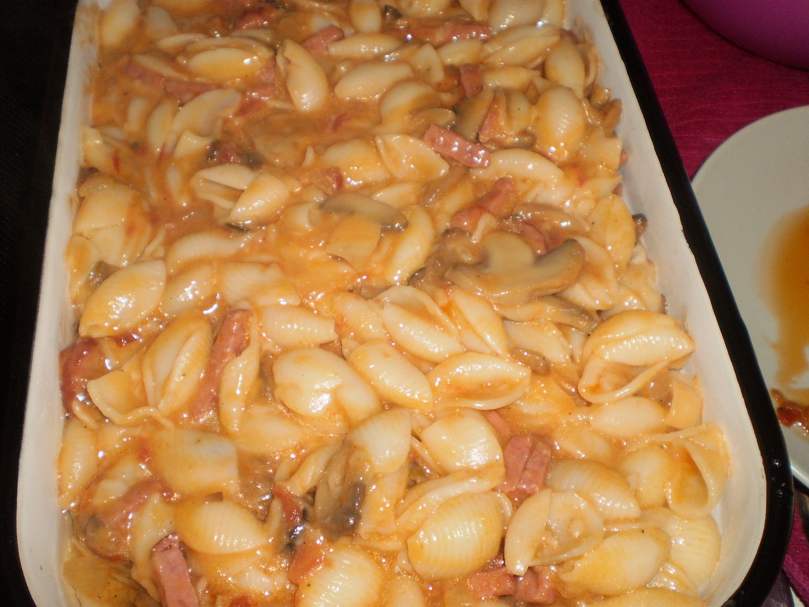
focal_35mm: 36
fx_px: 841
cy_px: 304
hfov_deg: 51.4
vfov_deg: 39.7
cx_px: 404
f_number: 3.1
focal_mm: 6.3
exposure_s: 1/30
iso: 125
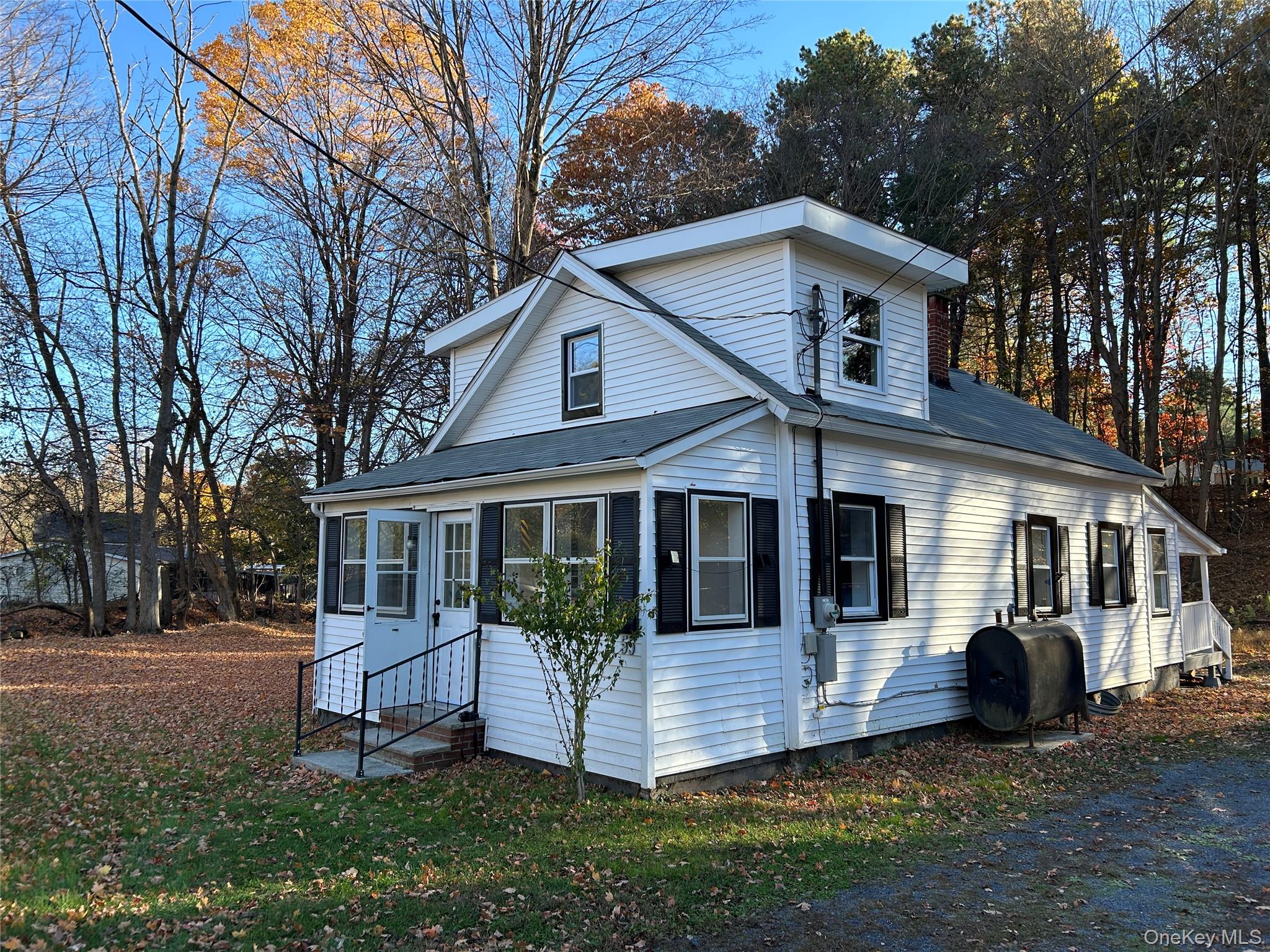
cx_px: 635
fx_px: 954
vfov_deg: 53.1
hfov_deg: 67.3
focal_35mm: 26
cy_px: 476
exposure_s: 1/733
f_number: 1.5
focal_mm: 5.7
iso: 50
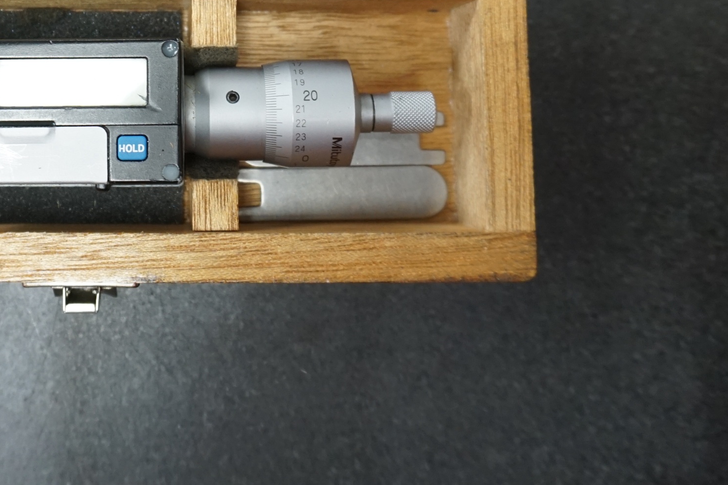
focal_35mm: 53
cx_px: 171
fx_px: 1072
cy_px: -12
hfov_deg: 36.5
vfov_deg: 24.2
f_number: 4
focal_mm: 16
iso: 640
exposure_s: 1/60
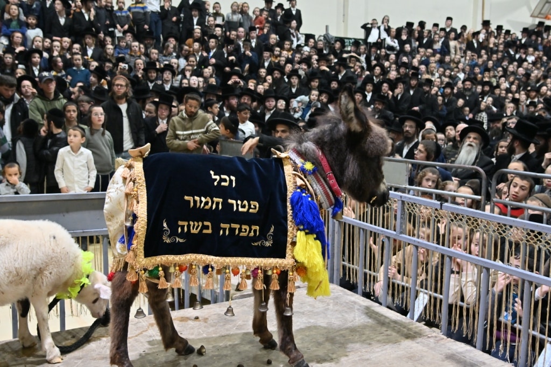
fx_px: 551
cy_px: 184
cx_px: 276
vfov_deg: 36.8
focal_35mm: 36
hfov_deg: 53.1
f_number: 4
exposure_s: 1/160
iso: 800
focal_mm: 24
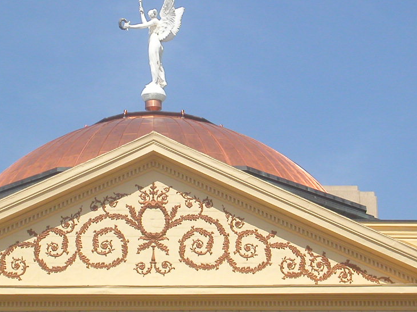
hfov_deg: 14.4
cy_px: 98
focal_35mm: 137
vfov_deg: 10.8
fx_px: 1650
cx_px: 183
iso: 100
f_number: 4.6
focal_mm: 14.9
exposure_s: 1/892
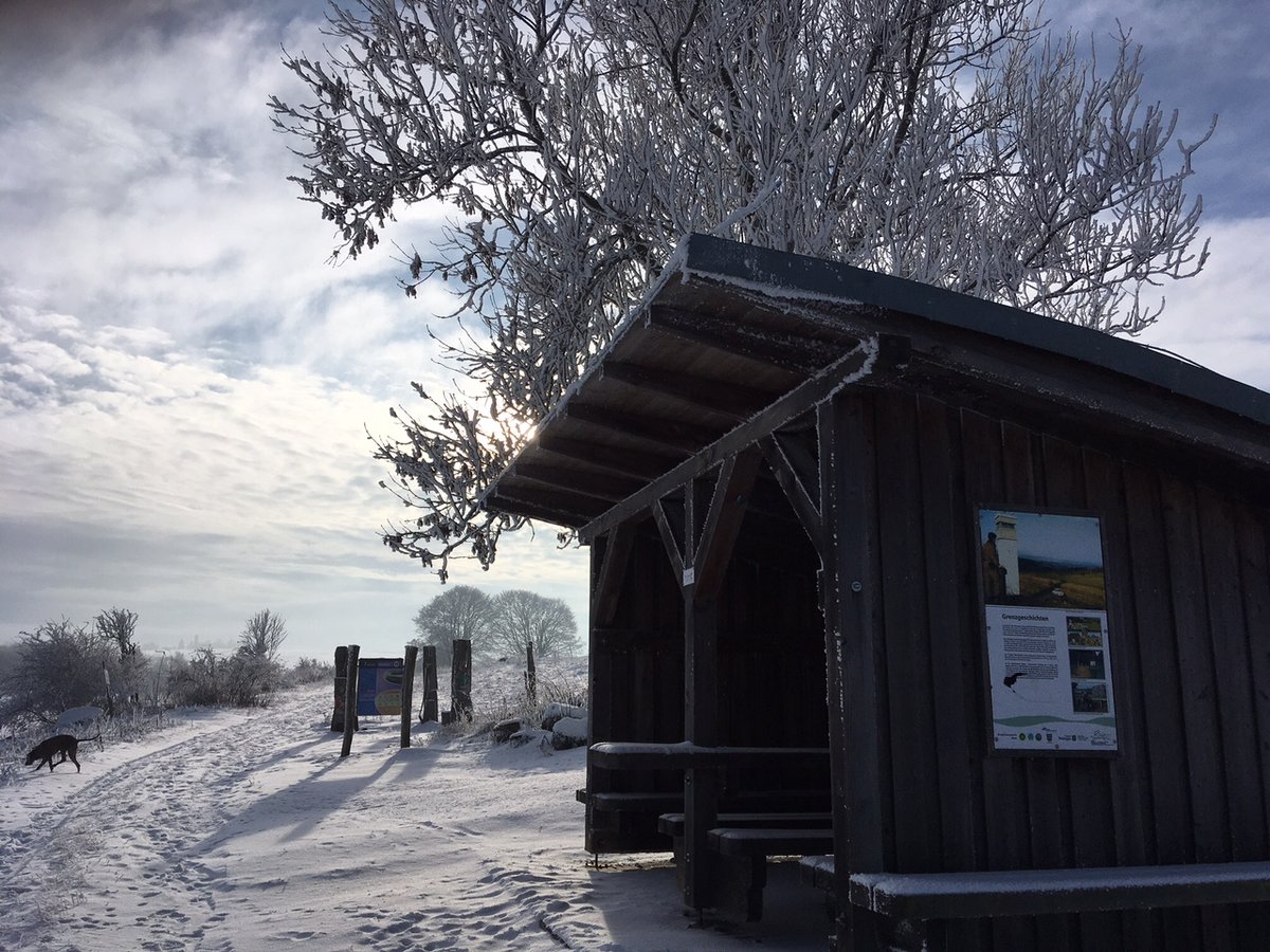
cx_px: 635
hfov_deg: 61.7
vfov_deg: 48.2
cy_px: 476
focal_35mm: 29
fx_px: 1064
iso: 25
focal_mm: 4.15
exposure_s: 1/4525
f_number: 2.2
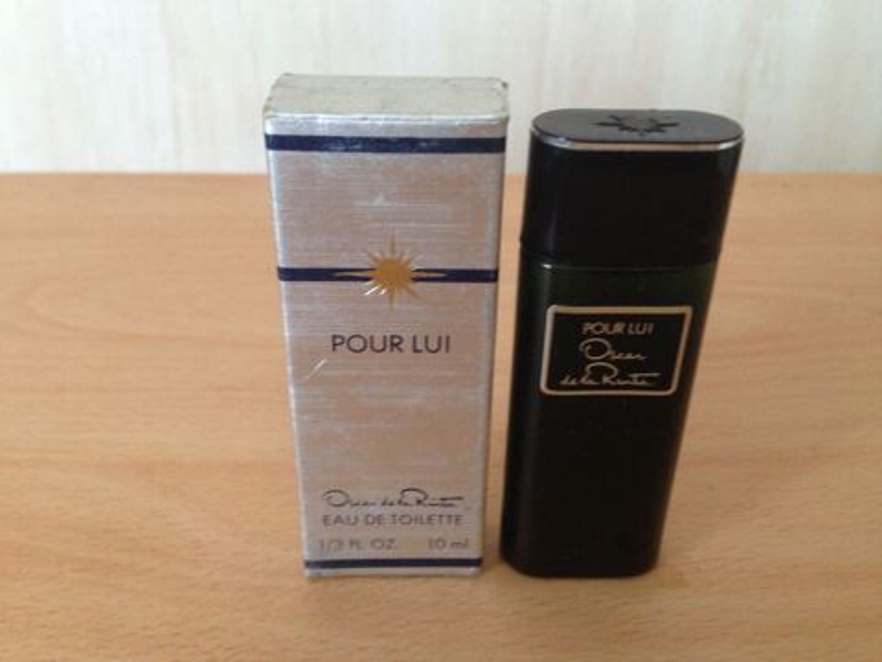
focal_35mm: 33
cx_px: 441
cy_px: 331
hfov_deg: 55.4
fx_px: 841
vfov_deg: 42.9
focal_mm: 4.13
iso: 250
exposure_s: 1/20
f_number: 2.4
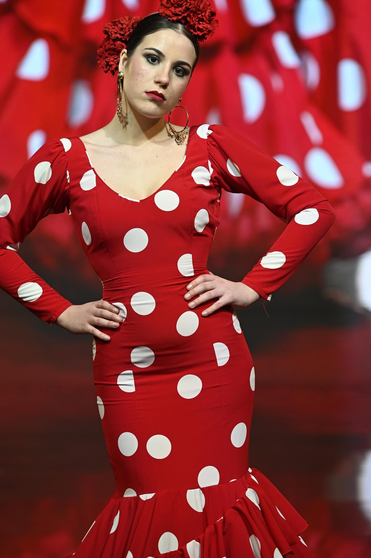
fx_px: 2677
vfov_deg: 11.9
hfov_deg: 7.9
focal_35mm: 173
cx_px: 173
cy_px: 272
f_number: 4.5
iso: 2000
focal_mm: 160
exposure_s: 1/500
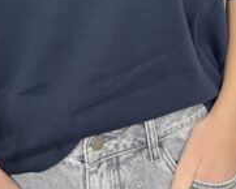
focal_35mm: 56
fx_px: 391
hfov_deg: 33.5
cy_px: -50
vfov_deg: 24.2
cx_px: 96
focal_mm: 5.1
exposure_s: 1/50
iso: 200
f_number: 1.6
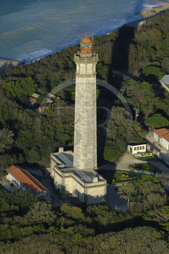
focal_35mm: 240
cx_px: 84
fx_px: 1691
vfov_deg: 8.6
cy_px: 127
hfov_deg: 5.7
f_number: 5
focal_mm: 160
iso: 100
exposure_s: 1/640
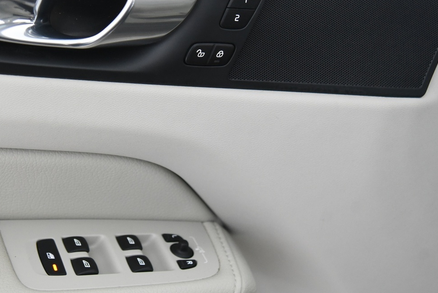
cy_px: 124
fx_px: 889
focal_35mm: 73
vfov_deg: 18.7
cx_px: 113
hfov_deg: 27.3
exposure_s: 1/40
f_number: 4
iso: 4000
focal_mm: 44
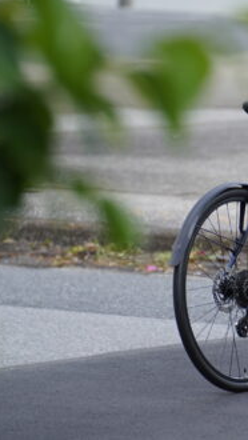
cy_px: 219
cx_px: 283
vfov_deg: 7.6
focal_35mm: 283
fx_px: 3301
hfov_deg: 4.3
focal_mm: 119
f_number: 2.8
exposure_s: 1/500
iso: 100
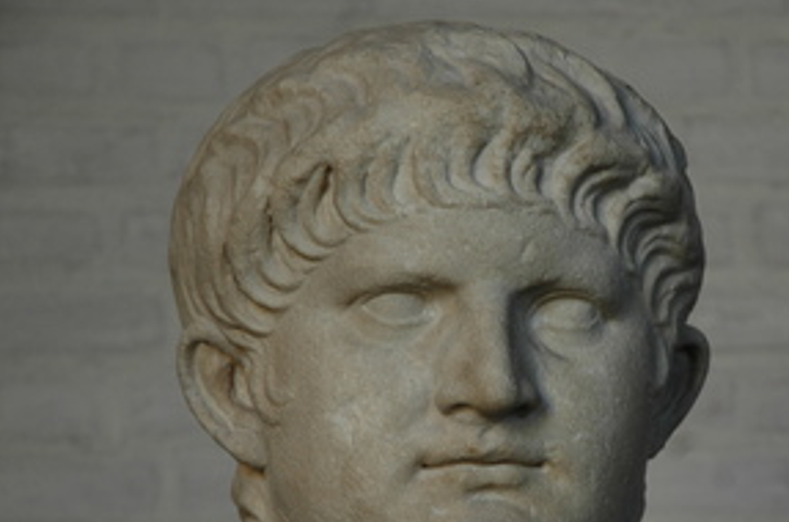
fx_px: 3521
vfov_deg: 8.5
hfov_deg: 12.8
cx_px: 553
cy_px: 357
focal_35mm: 161
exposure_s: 1/40
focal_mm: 70
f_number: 4.5
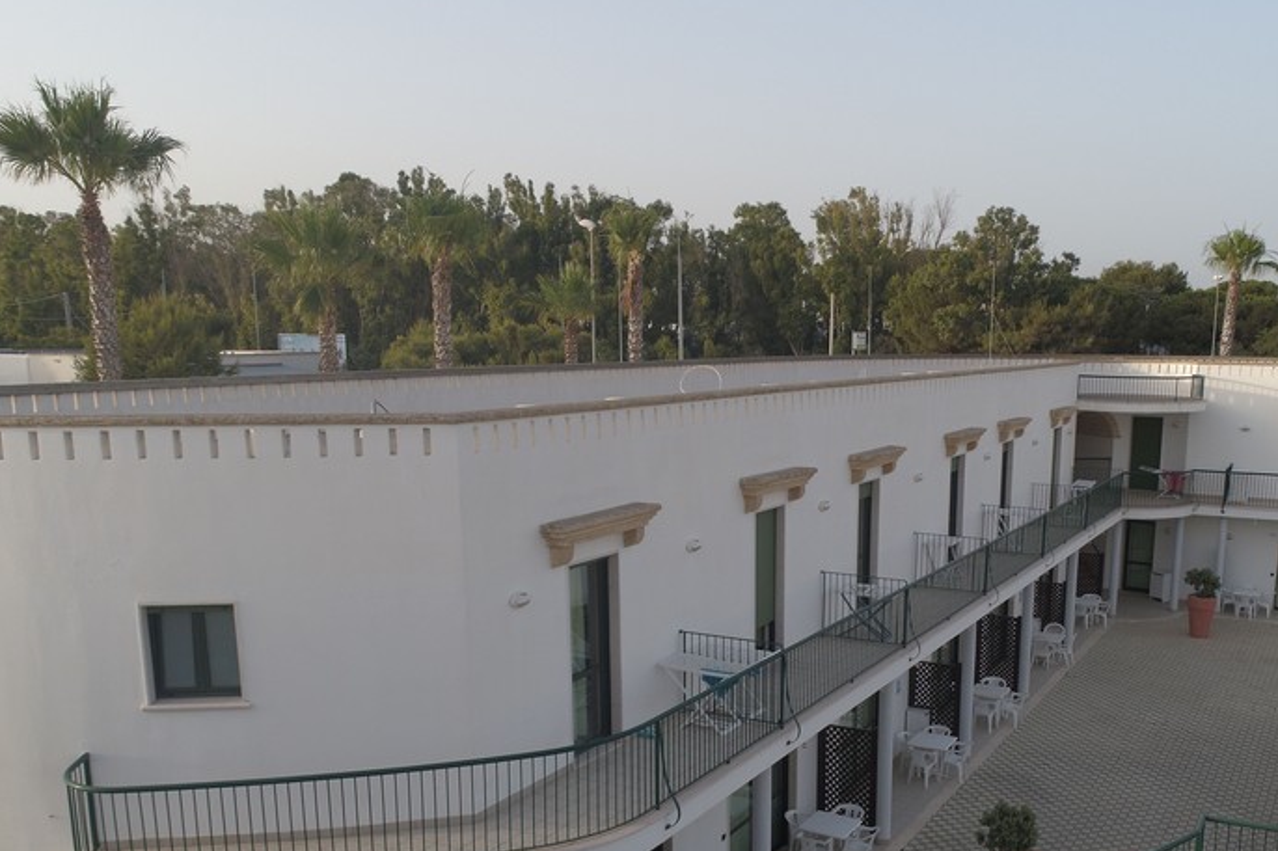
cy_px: 599
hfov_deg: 54.0
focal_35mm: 35
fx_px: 1242
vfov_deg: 37.2
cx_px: 781
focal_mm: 8.8
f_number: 5
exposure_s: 1/320
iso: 100
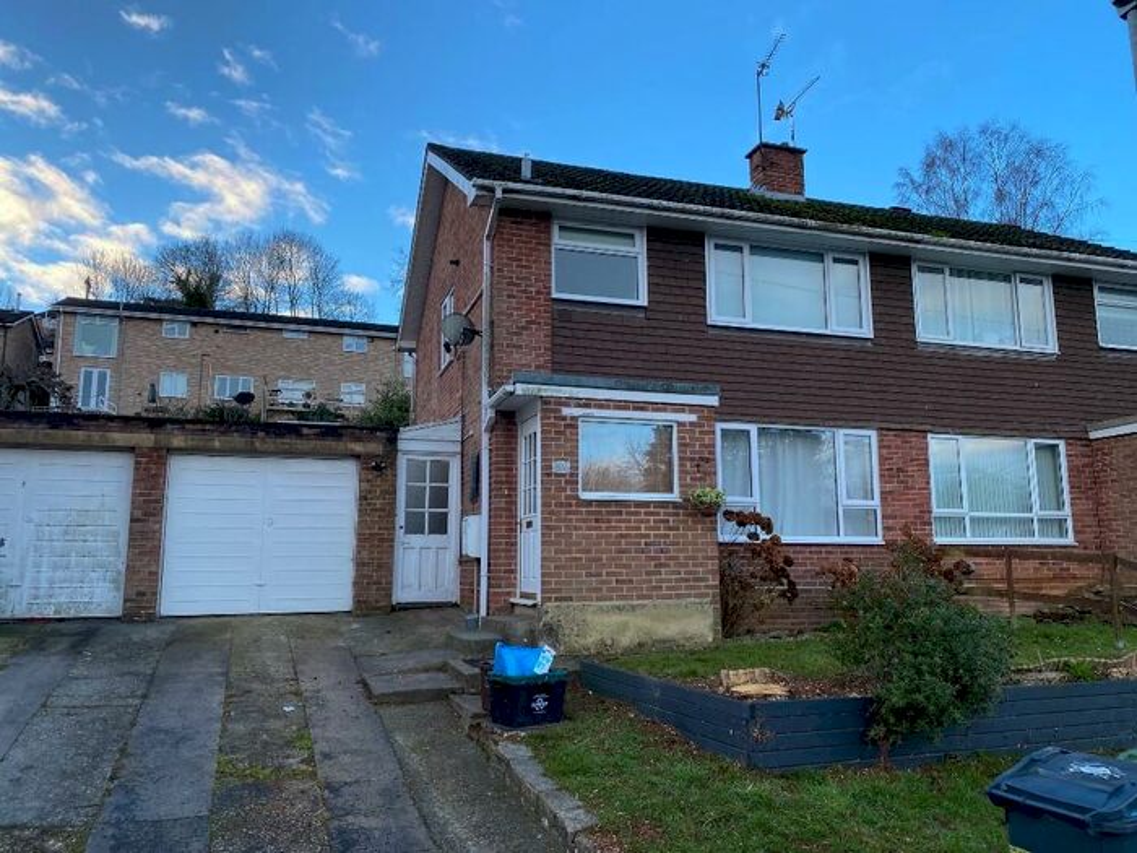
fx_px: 854
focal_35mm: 26
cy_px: 426
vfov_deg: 53.1
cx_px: 568
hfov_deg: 67.3
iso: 32
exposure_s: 1/613
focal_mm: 4.25
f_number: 1.8
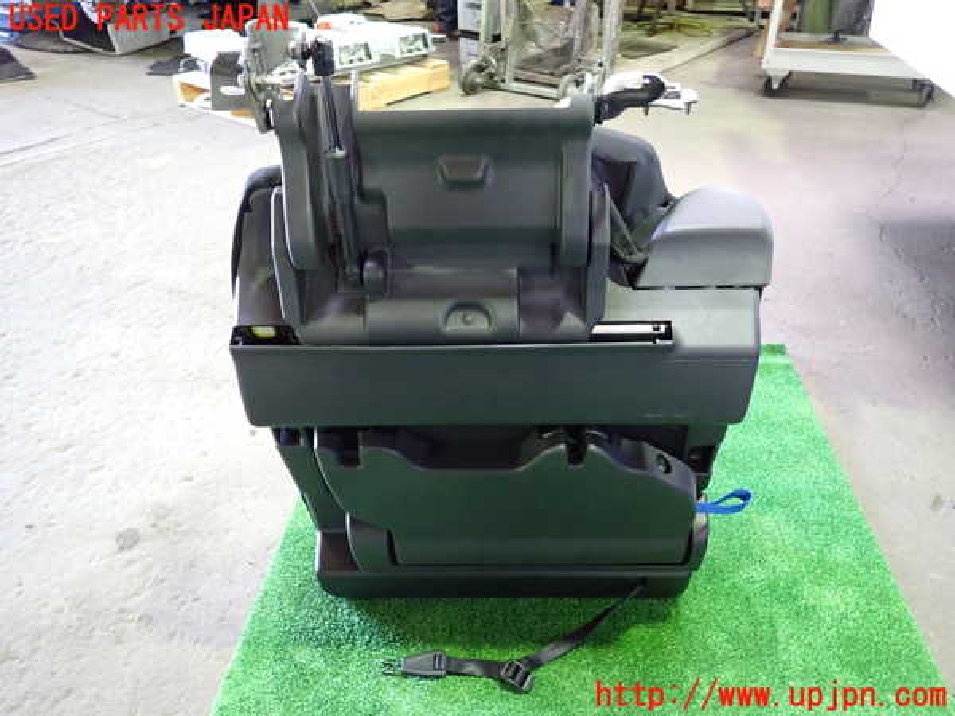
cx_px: 478
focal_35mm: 25
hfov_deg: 69.4
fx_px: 690
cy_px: 358
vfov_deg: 54.9
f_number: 2
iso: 800
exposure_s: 1/25
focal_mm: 4.5
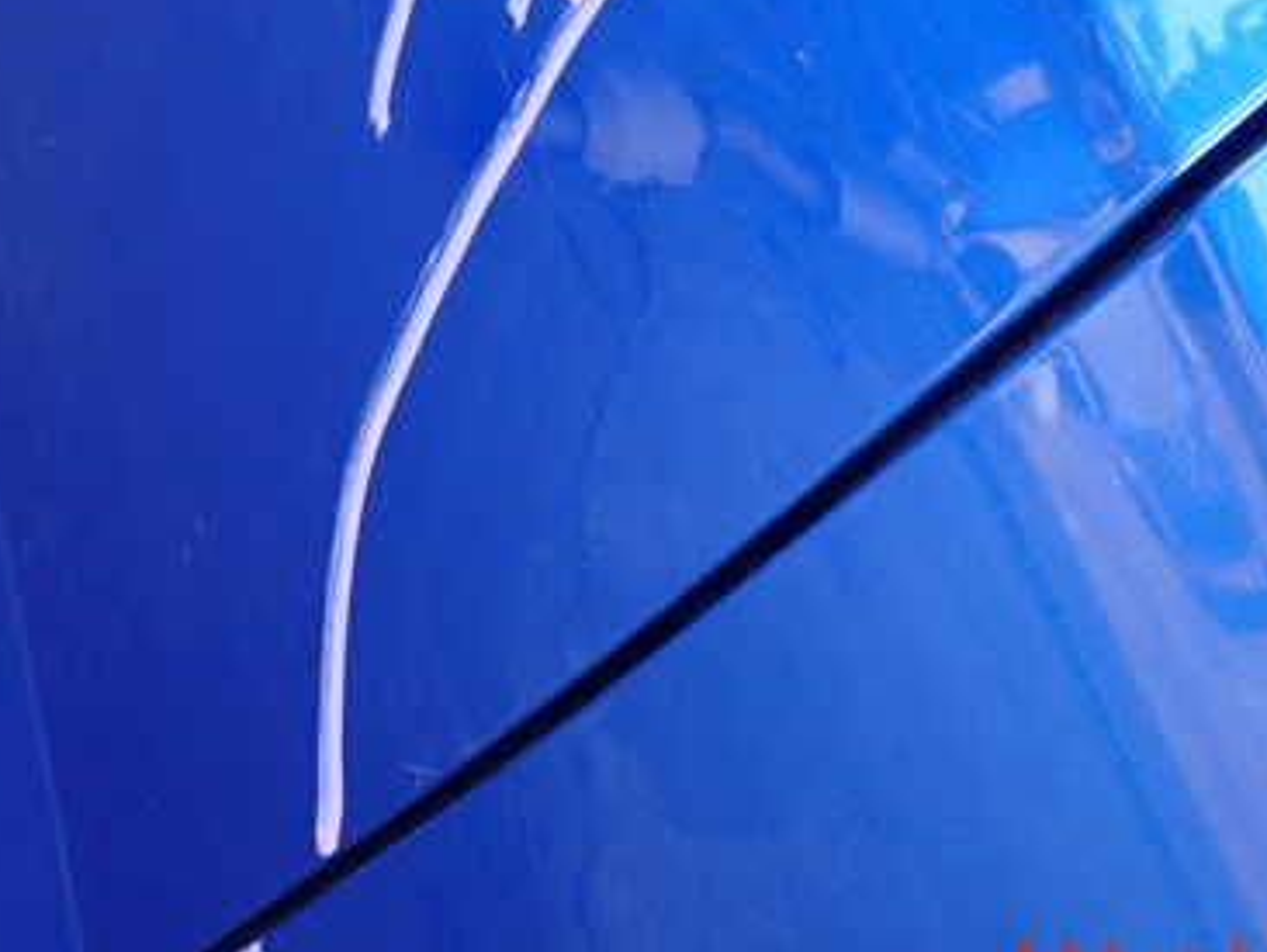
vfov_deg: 24.6
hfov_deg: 32.6
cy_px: 239
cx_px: 762
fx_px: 2161
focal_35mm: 59
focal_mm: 6.37
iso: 200
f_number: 2.5
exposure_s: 1/125
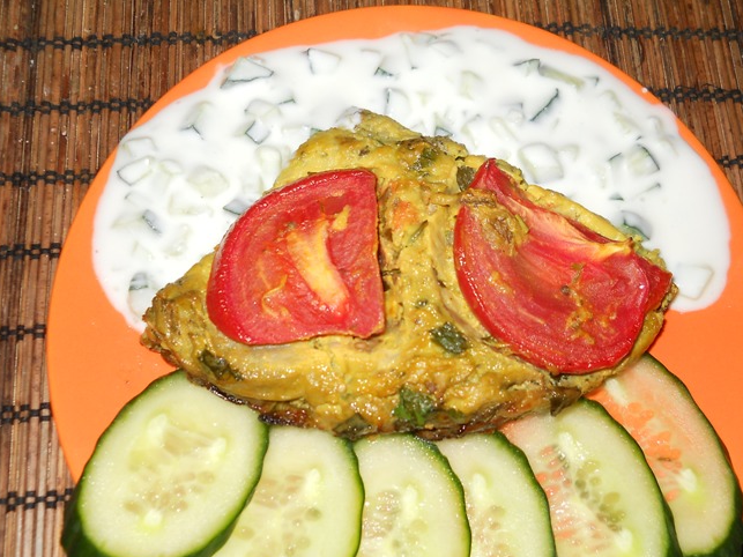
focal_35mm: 49
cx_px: 410
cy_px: 326
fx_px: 1052
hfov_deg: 38.9
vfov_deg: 29.6
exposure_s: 1/30
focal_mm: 6.72
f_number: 3.1
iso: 80
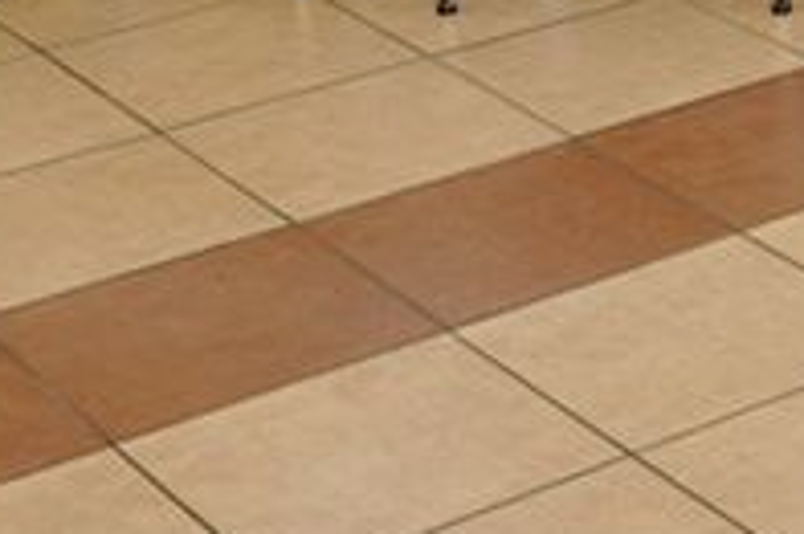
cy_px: -544
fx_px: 3038
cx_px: 1351
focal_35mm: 136
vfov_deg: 9.4
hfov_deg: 13.8
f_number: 5.6
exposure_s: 1/60
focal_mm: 21
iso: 800
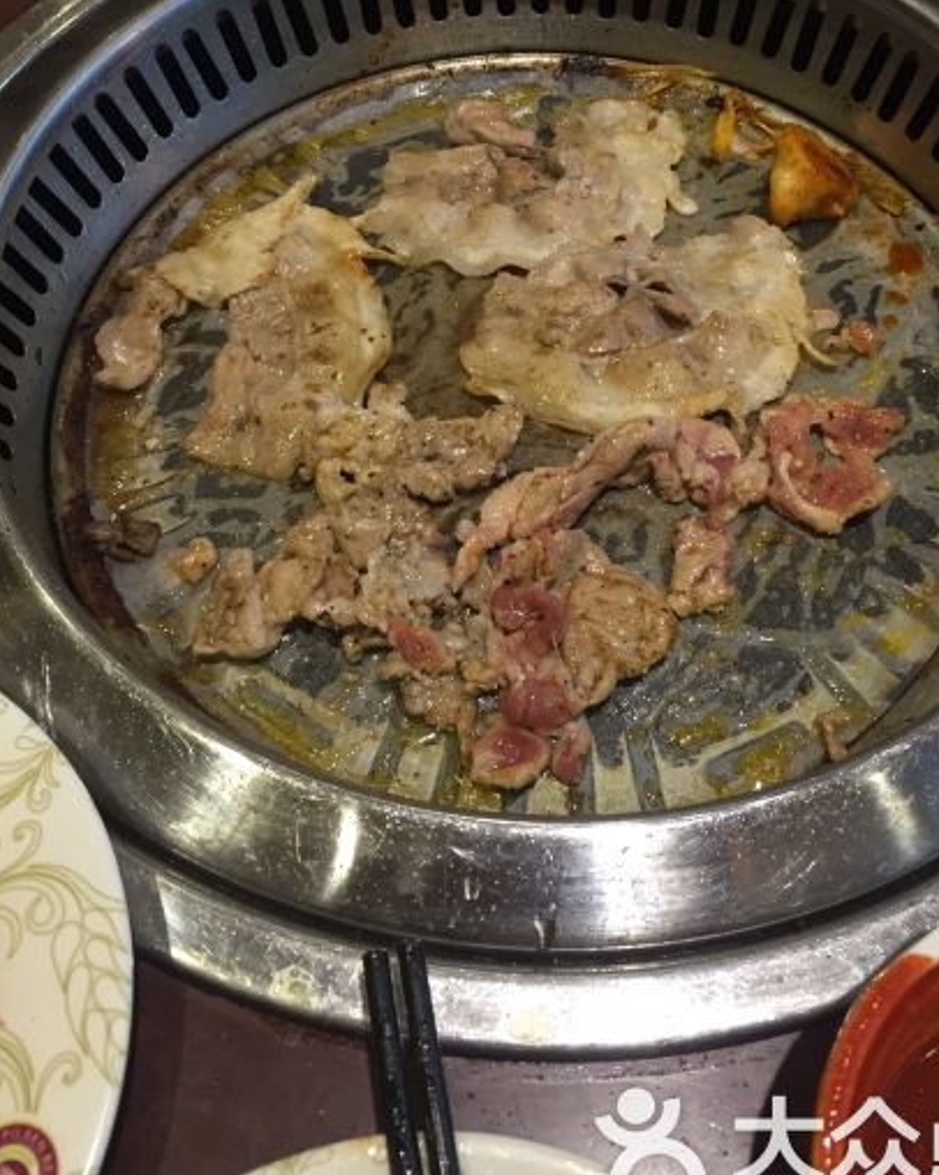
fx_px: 1356
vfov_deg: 46.5
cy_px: 453
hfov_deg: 38.0
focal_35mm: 39
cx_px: 568
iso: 125
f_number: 2.2
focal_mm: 4.15
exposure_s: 1/33
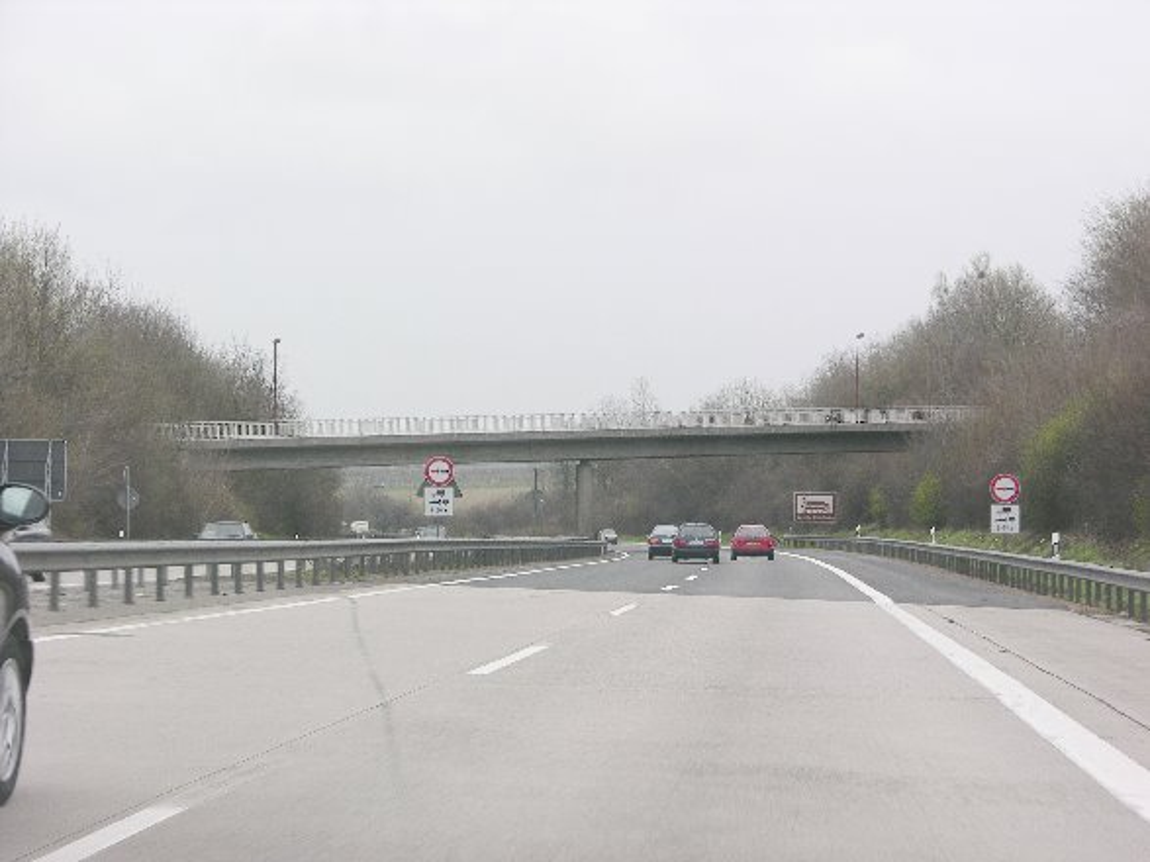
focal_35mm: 110
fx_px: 3654
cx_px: 575
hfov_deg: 17.9
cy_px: 431
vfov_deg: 13.5
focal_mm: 27.3
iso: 50
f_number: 4.6
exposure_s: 1/119
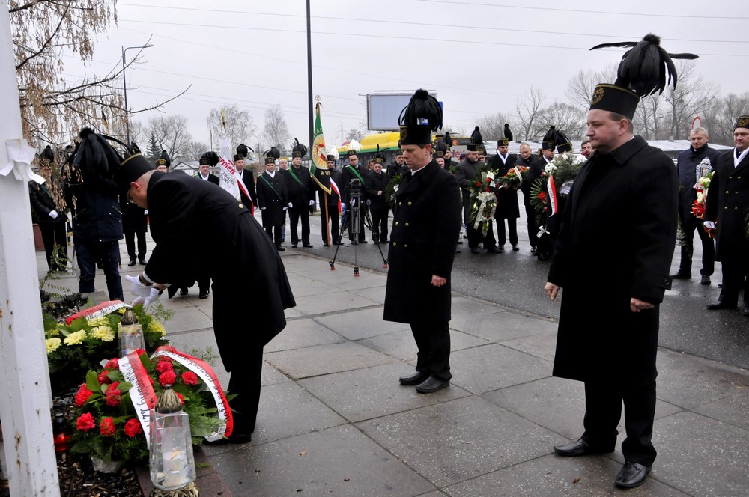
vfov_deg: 41.6
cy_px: 248
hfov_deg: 59.6
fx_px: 655
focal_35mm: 32
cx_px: 374
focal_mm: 21
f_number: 7.1
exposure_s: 1/200
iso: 1000
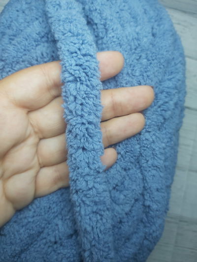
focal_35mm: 26
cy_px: 131
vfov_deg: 67.3
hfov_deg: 53.1
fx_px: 197
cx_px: 98
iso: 64
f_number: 1.7
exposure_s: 1/50
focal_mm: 3.92
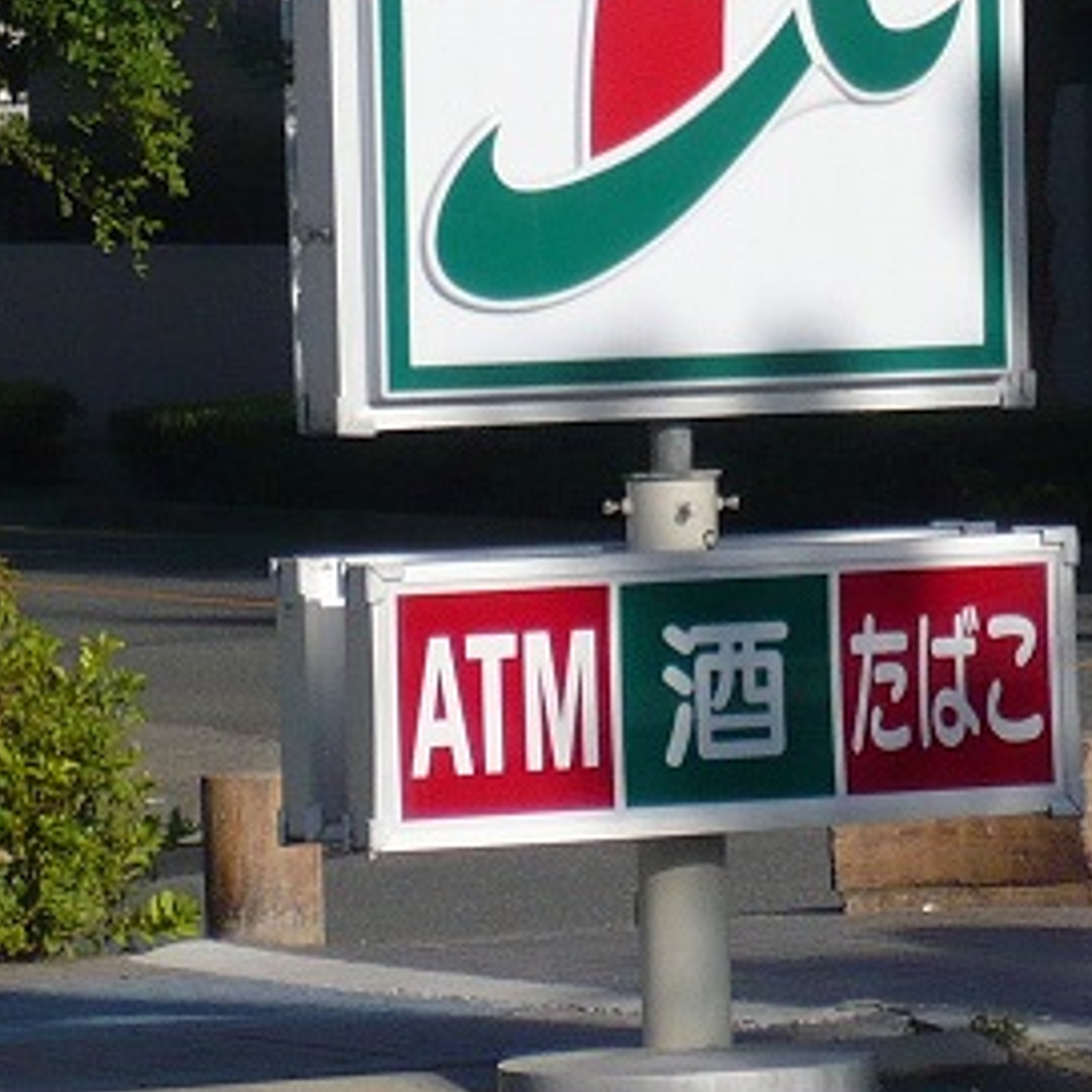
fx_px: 11814
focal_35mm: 331
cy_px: 197
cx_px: 731
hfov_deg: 5.3
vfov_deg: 5.3
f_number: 5
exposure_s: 1/640
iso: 100
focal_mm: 17.4
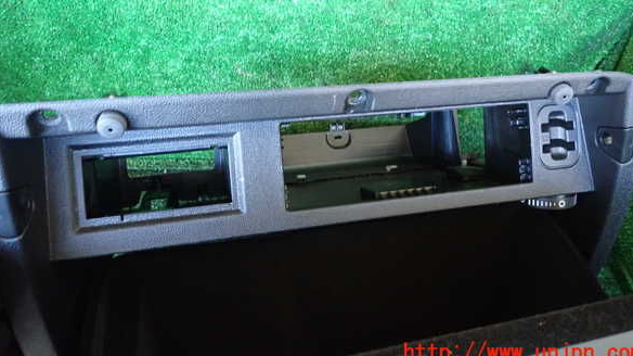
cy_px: 123
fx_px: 470
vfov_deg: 41.0
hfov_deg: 67.9
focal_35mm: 28
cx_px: 323
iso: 640
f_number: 2
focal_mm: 4.5
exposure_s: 1/30
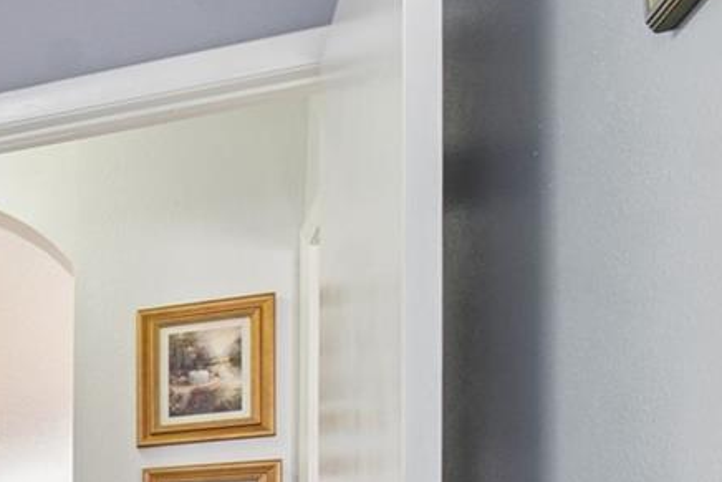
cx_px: -442
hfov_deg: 24.7
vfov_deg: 21.8
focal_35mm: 55
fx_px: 1103
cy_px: 656
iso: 100
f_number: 7.1
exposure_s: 1/4
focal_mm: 10
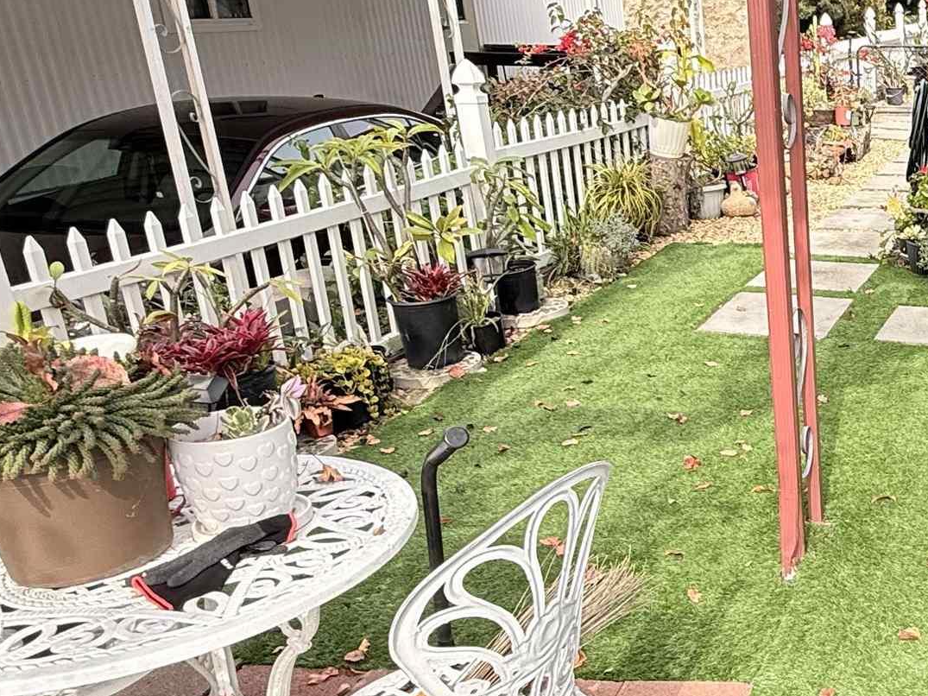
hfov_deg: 38.2
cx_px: 1037
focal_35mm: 40
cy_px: 357
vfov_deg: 36.0
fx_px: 1072
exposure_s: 1/336
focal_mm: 2.22
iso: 64
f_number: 2.2
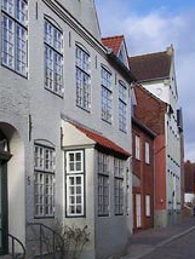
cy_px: 47
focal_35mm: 67
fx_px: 502
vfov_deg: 28.3
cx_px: 51
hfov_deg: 21.8
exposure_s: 1/400
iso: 64
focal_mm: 6.3
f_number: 4
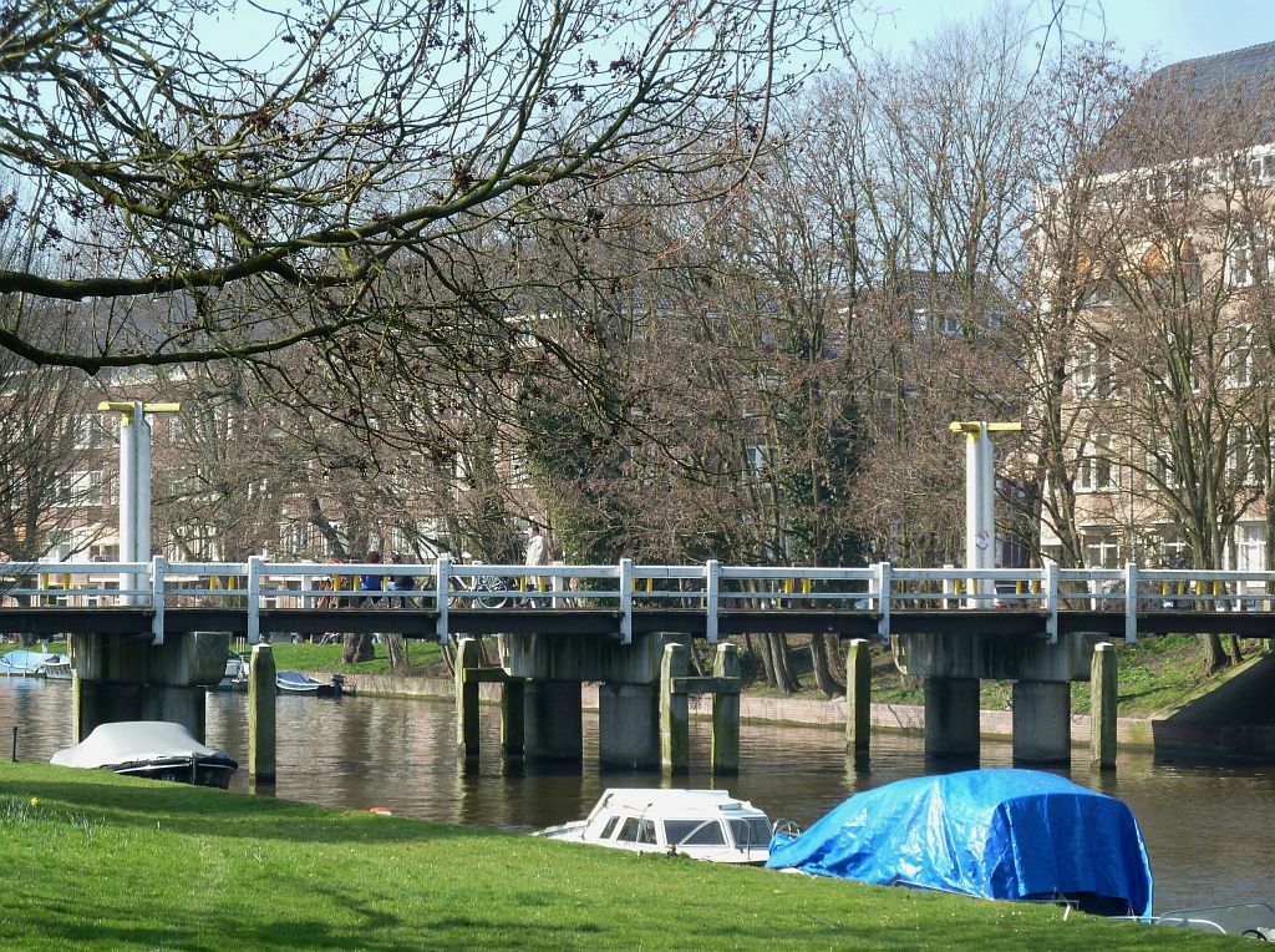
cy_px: 476
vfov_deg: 13.3
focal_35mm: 111
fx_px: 4081
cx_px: 638
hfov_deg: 17.8
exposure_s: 1/160
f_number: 4.4
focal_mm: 18.2
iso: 80
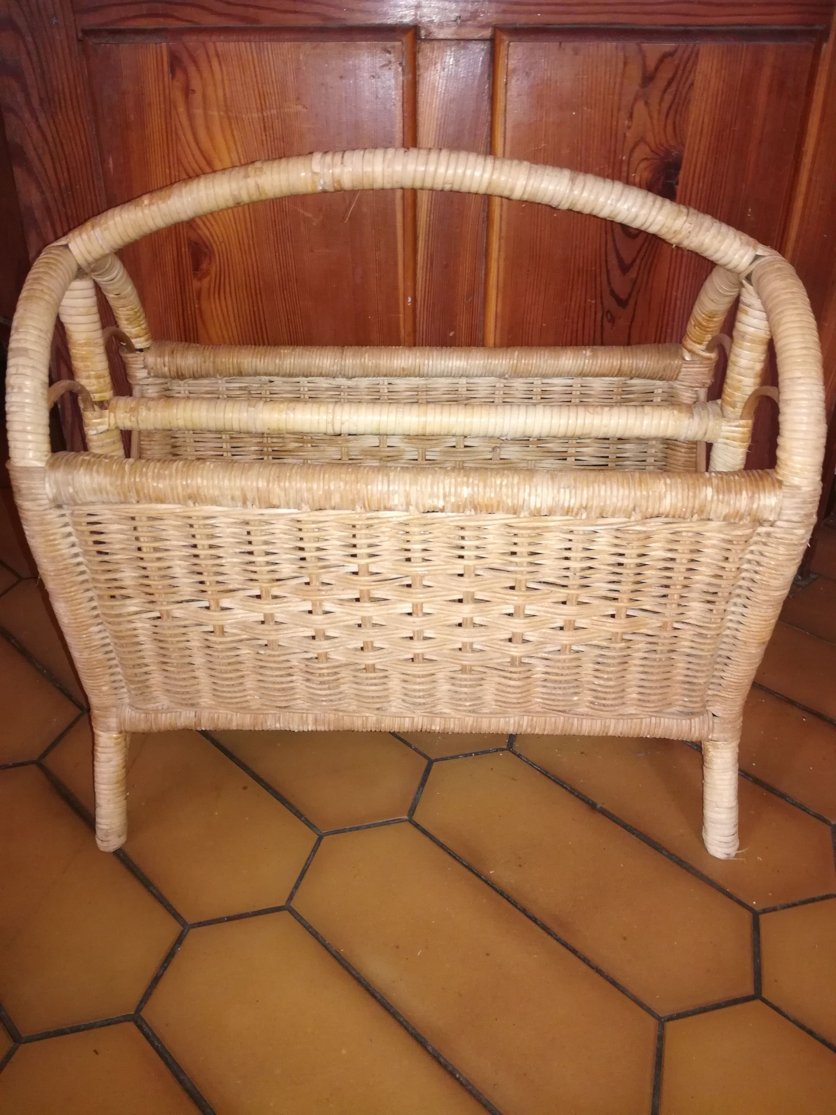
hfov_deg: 51.4
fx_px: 869
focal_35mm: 27
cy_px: 558
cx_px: 418
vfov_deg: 65.3
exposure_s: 1/25
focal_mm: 3.79
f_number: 2
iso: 320
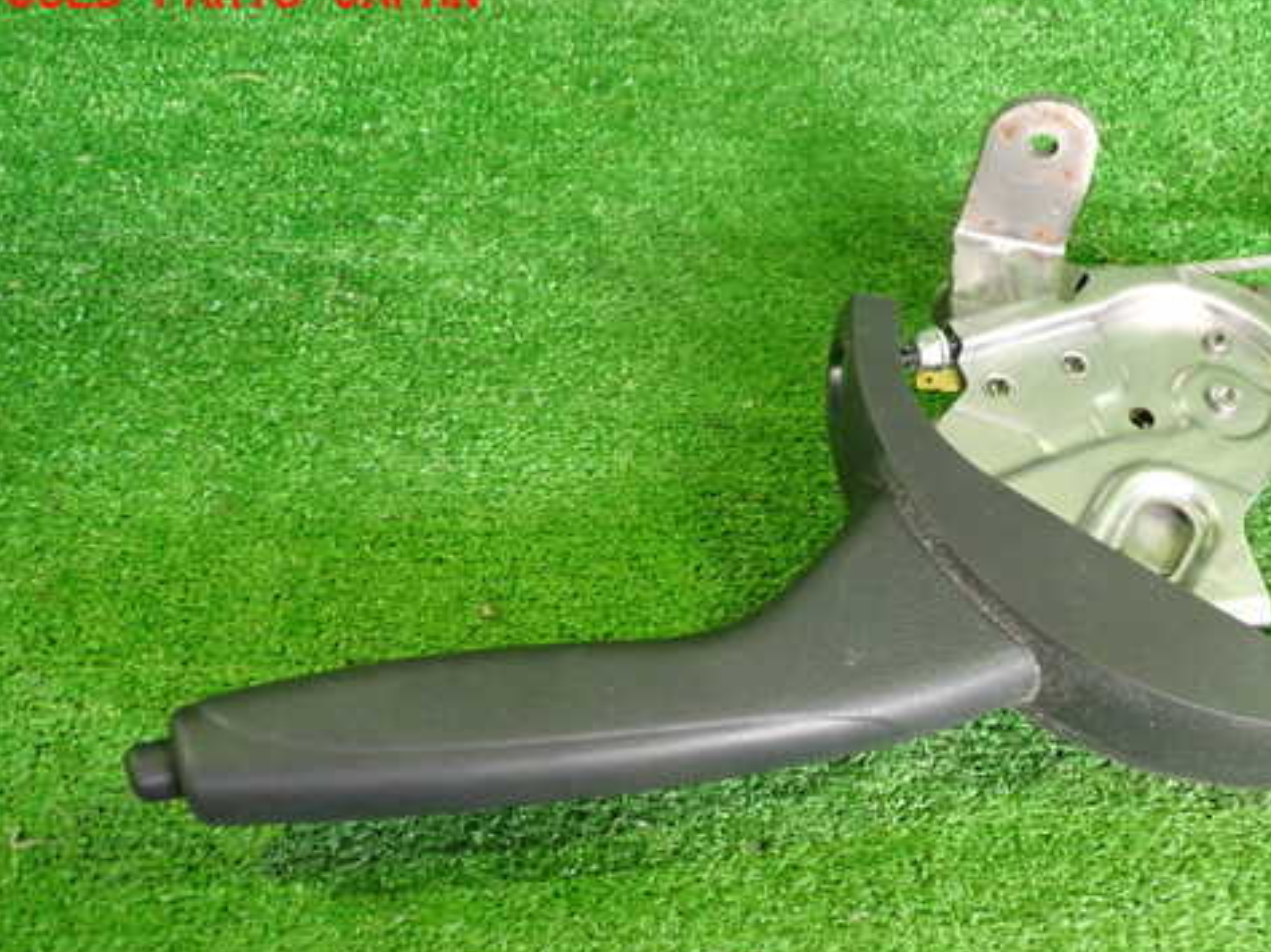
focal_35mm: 38
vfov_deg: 37.6
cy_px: 560
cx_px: 796
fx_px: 1395
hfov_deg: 48.5
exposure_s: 1/40
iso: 640
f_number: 2.3
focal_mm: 5.4
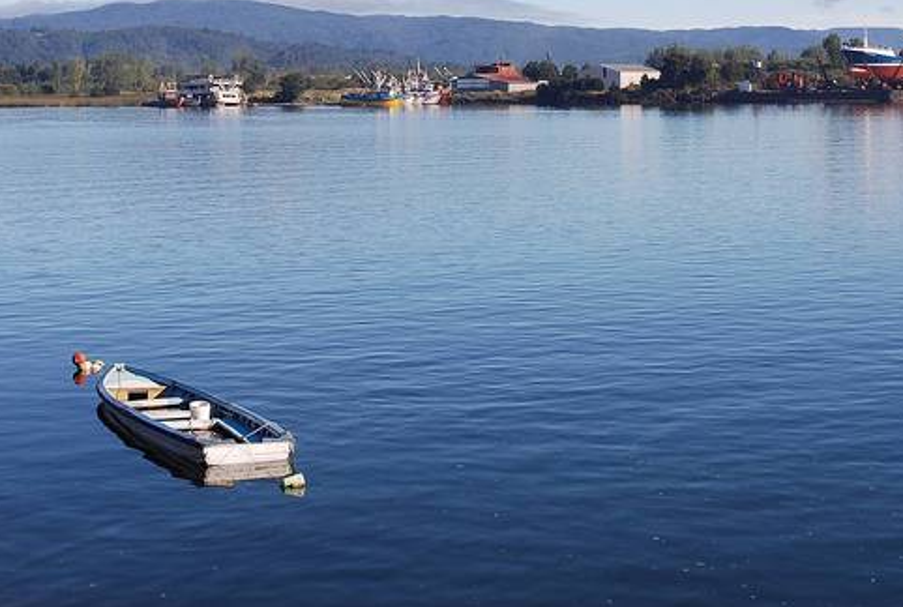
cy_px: 85
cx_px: 452
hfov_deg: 27.3
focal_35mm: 74
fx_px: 1861
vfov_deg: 18.3
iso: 200
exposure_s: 1/400
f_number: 10
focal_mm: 28
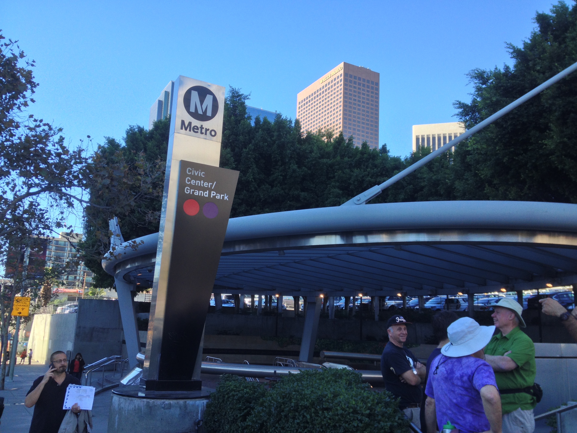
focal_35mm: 35
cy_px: 216
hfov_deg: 52.6
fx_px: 583
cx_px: 288
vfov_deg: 40.7
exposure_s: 1/409
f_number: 2.4
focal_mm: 4.28
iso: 50
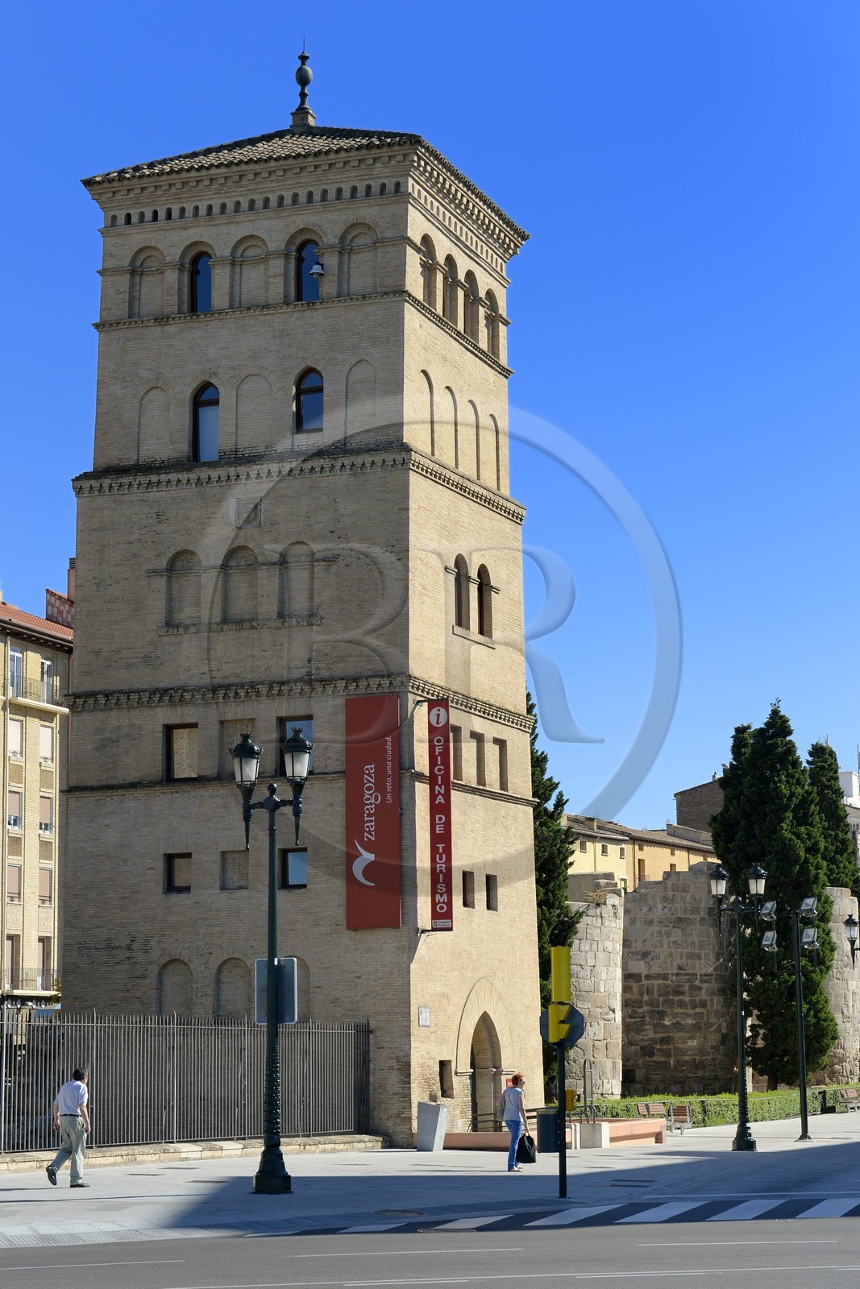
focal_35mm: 70
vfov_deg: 28.8
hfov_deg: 19.5
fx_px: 2508
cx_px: 430
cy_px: 644
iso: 100
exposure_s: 1/250
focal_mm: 70
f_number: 9
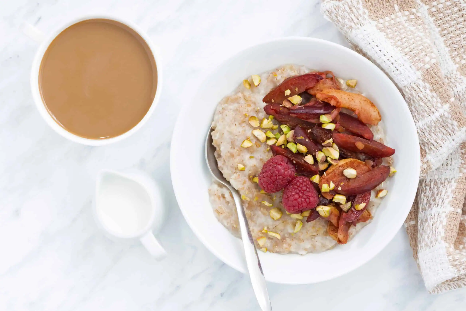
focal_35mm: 105
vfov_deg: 13.1
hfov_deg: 19.4
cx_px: 233
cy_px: 156
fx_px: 1360
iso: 100
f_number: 13
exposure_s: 1/125
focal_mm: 105
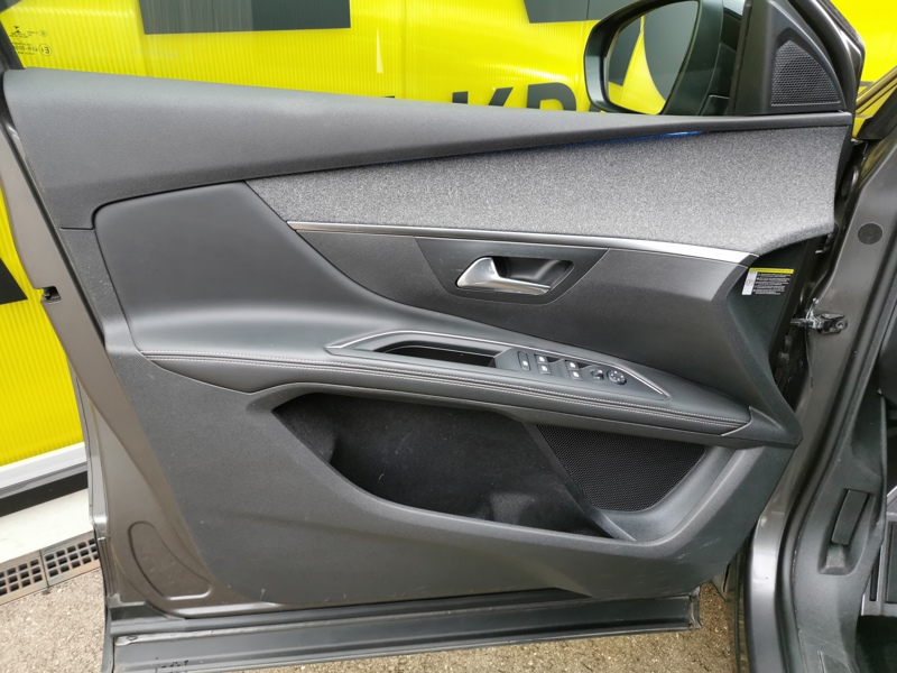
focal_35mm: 27
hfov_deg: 65.3
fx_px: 700
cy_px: 336
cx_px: 448
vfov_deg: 51.4
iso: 125
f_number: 1.8
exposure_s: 1/50
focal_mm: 5.58
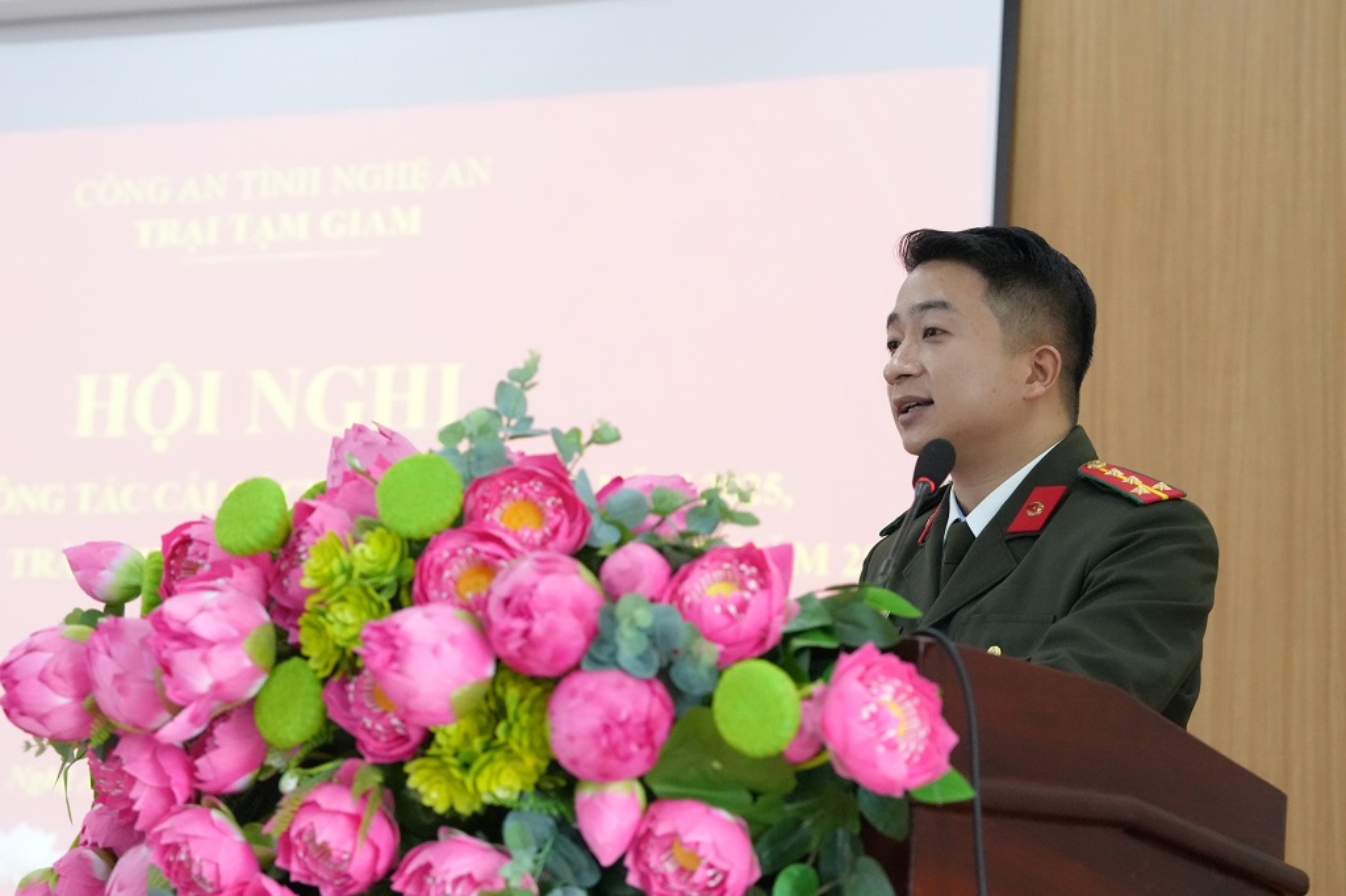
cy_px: 448
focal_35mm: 82
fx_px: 3065
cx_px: 673
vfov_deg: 16.6
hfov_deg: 24.8
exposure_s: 1/400
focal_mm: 55
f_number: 3.2
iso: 5000
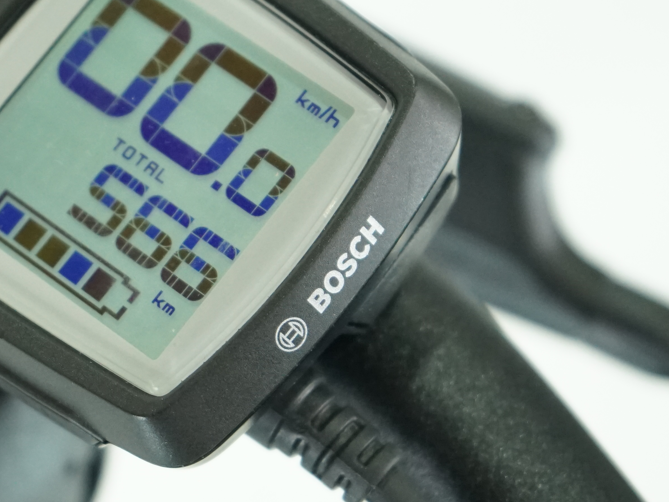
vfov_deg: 10.4
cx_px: 80
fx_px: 2764
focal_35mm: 143
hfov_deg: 13.7
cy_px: 238
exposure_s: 1/200
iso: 2500
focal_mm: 59
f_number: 5
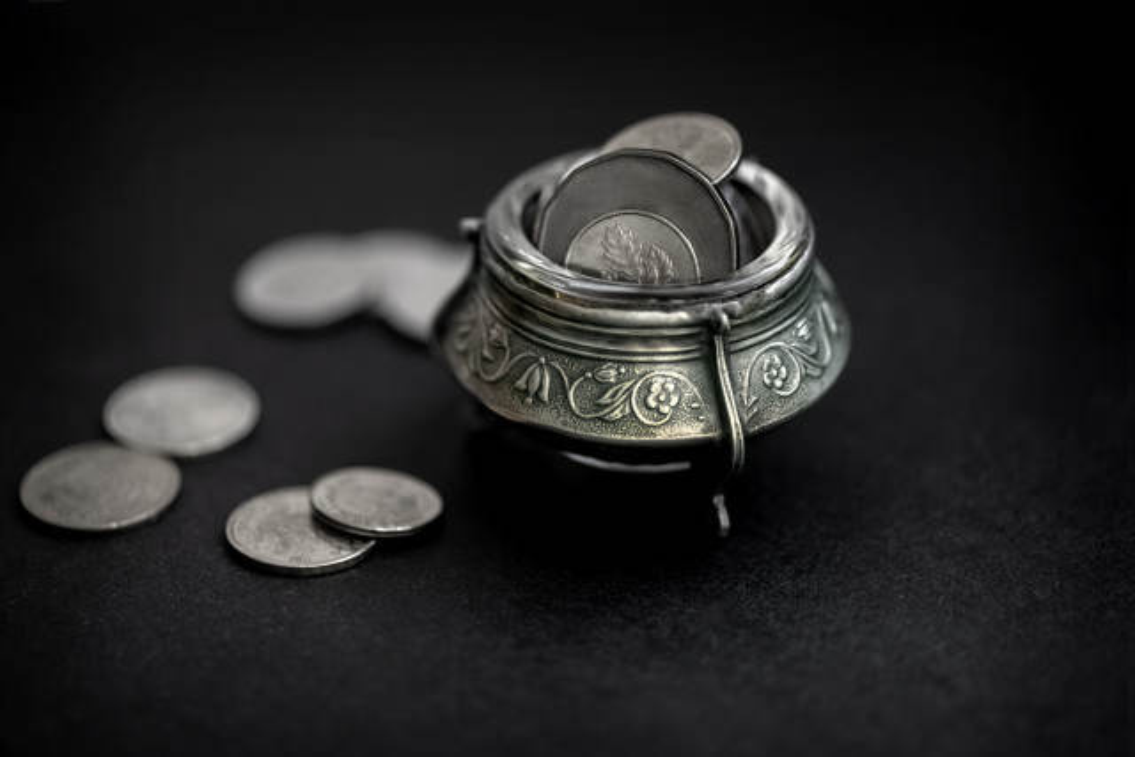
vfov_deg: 13.0
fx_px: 3311
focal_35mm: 105
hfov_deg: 19.5
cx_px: 568
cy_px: 378
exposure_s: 1/160
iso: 100
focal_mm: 105
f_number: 3.5
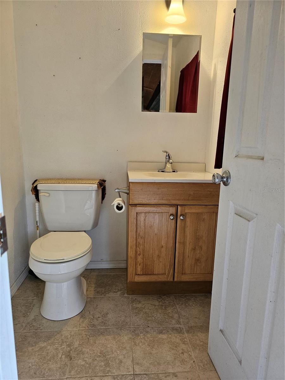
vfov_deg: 73.9
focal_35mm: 23
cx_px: 142
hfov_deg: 58.9
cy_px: 190
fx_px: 252
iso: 160
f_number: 1.7
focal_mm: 6.3
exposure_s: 1/120
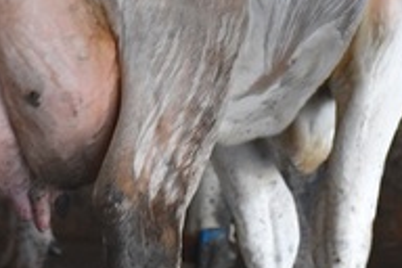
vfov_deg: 3.4
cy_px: -57
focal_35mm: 399
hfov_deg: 5.2
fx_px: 4450
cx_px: 109
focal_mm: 85
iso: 2000
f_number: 4.8
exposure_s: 1/125
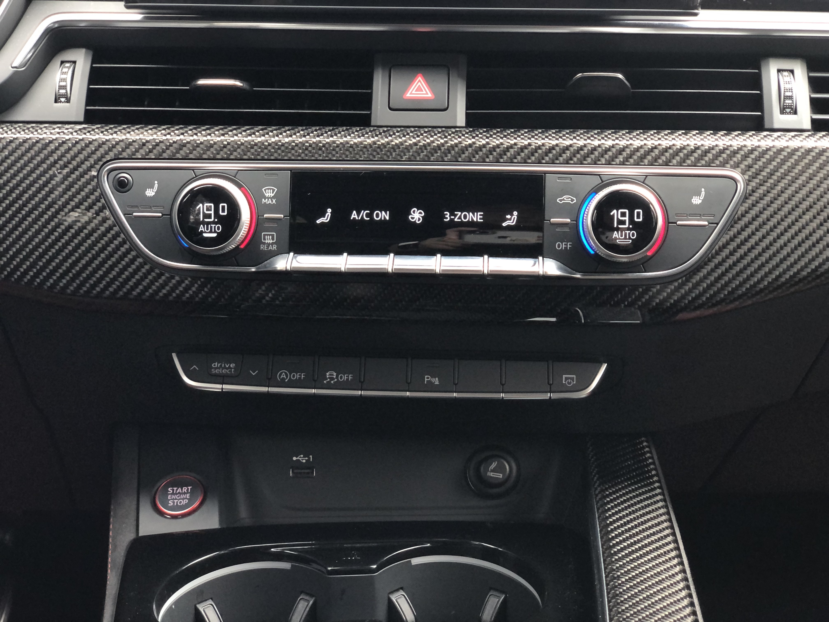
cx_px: 414
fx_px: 1245
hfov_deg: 36.8
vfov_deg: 28.0
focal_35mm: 52
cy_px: 311
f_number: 2.4
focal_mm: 6
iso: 160
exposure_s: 1/24
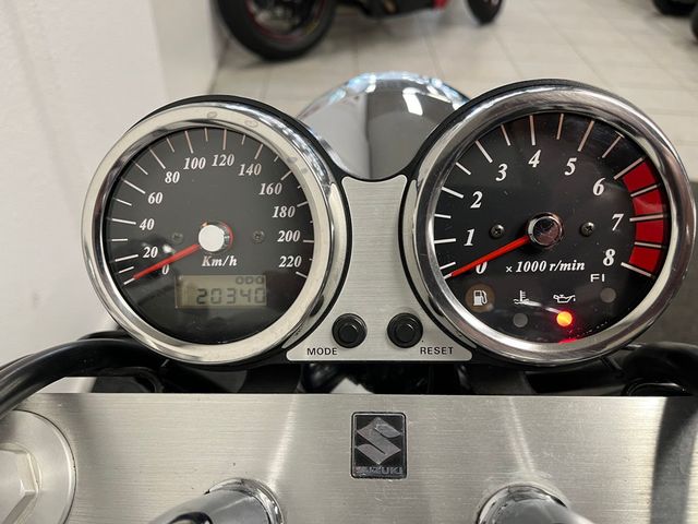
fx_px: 524
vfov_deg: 53.1
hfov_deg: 67.3
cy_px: 262
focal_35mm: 26
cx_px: 349
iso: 100
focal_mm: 5.1
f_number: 1.6
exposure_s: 1/50
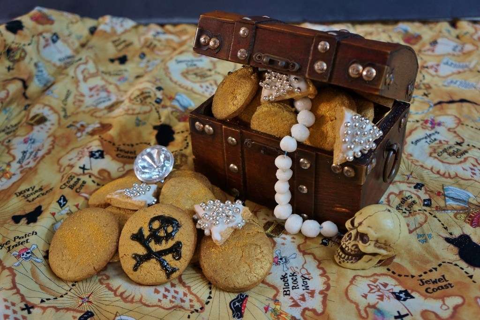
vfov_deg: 31.9
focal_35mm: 42
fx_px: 560
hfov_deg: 46.4
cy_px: 160
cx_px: 240
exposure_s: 1/60
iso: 800
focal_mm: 28
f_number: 4
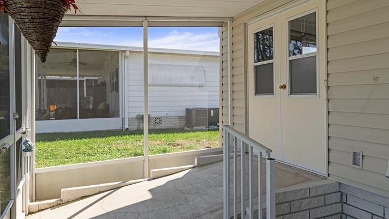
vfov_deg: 40.3
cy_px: 89
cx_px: 238
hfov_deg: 65.8
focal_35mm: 29
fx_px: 296
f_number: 8
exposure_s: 1/250
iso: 320
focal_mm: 13
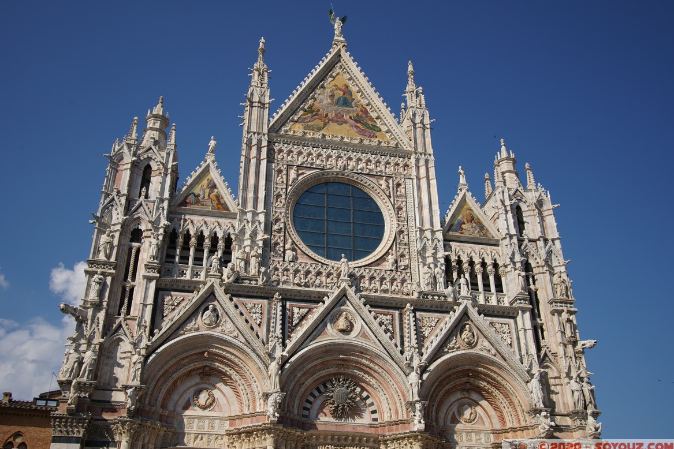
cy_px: 228
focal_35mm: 36
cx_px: 333
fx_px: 674
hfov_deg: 53.1
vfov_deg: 36.9
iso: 100
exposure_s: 1/500
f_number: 8
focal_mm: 35
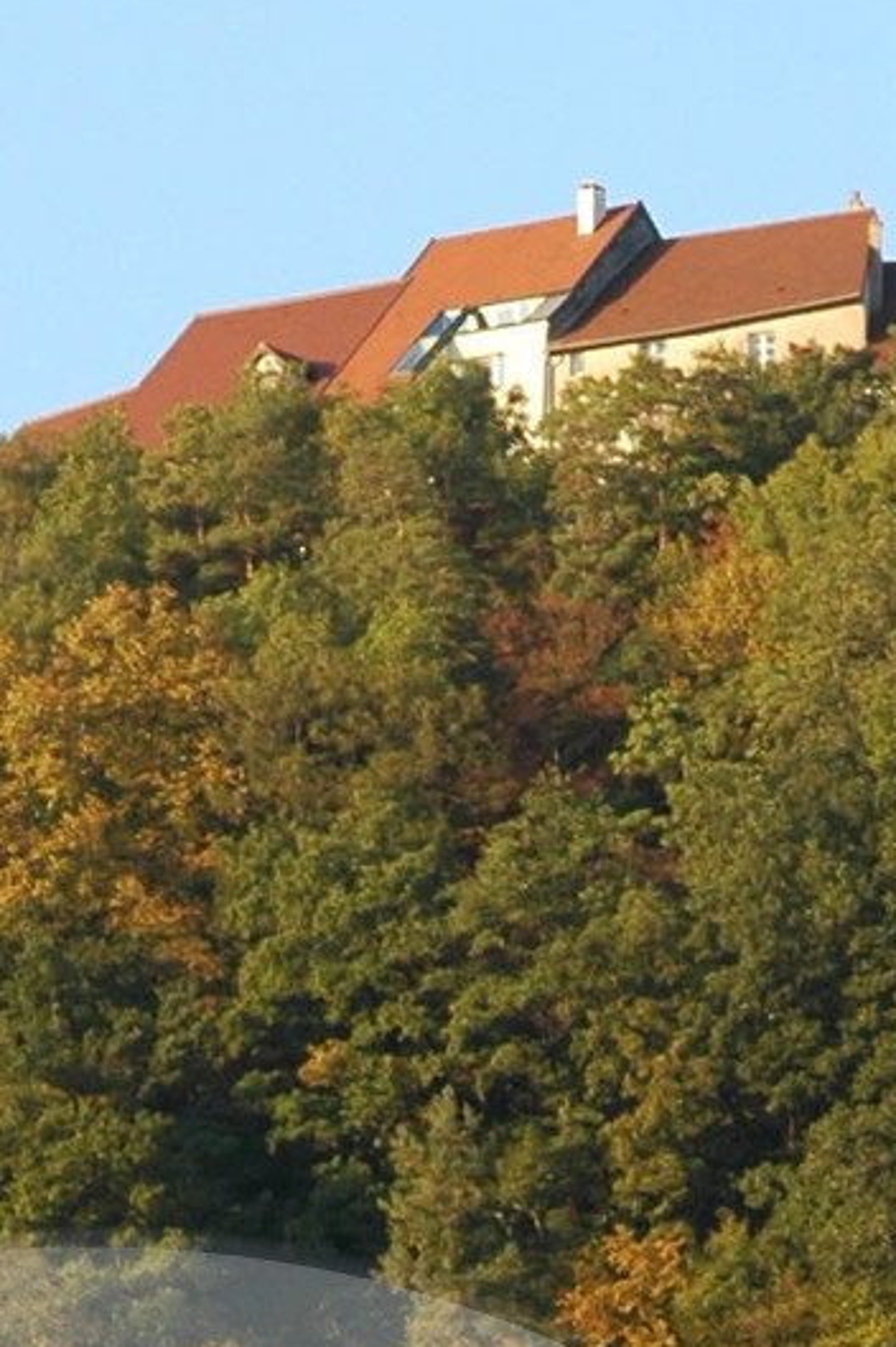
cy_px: 2437
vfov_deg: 3.5
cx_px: 81
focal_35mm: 580
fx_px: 21690
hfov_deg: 2.4
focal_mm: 85
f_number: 7.1
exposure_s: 1/200
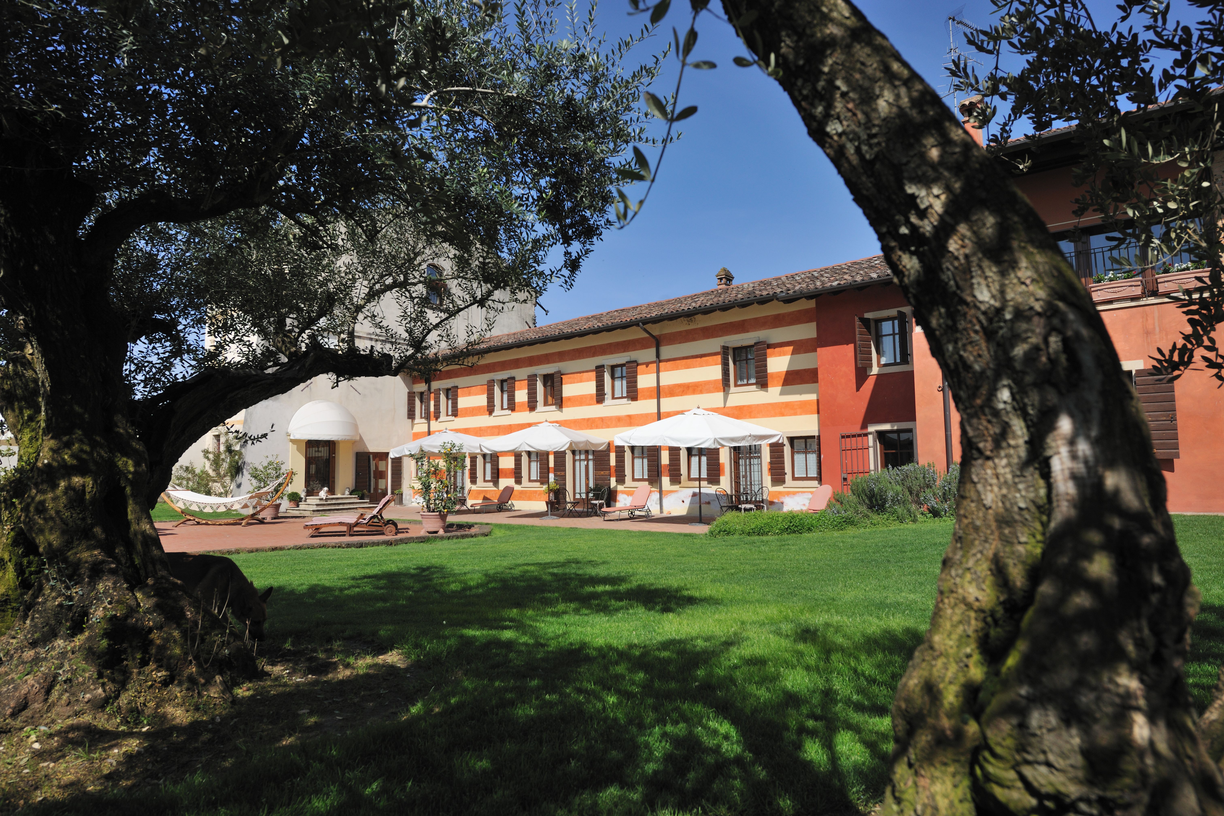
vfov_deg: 57.2
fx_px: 748
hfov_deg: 78.6
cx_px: 612
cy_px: 408
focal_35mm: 22
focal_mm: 22
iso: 200
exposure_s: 1/1000
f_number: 7.1
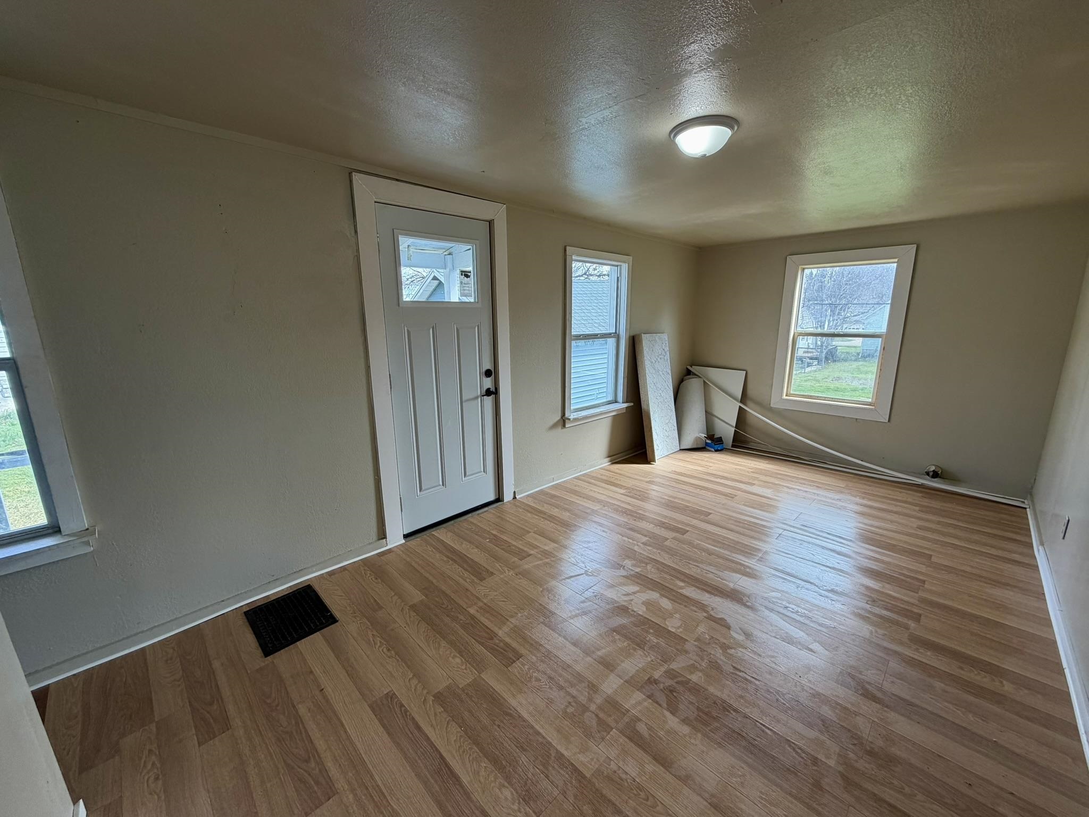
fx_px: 440
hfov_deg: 102.1
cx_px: 544
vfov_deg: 85.7
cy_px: 408
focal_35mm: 14
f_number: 2.2
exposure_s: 1/120
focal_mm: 2.22
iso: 80
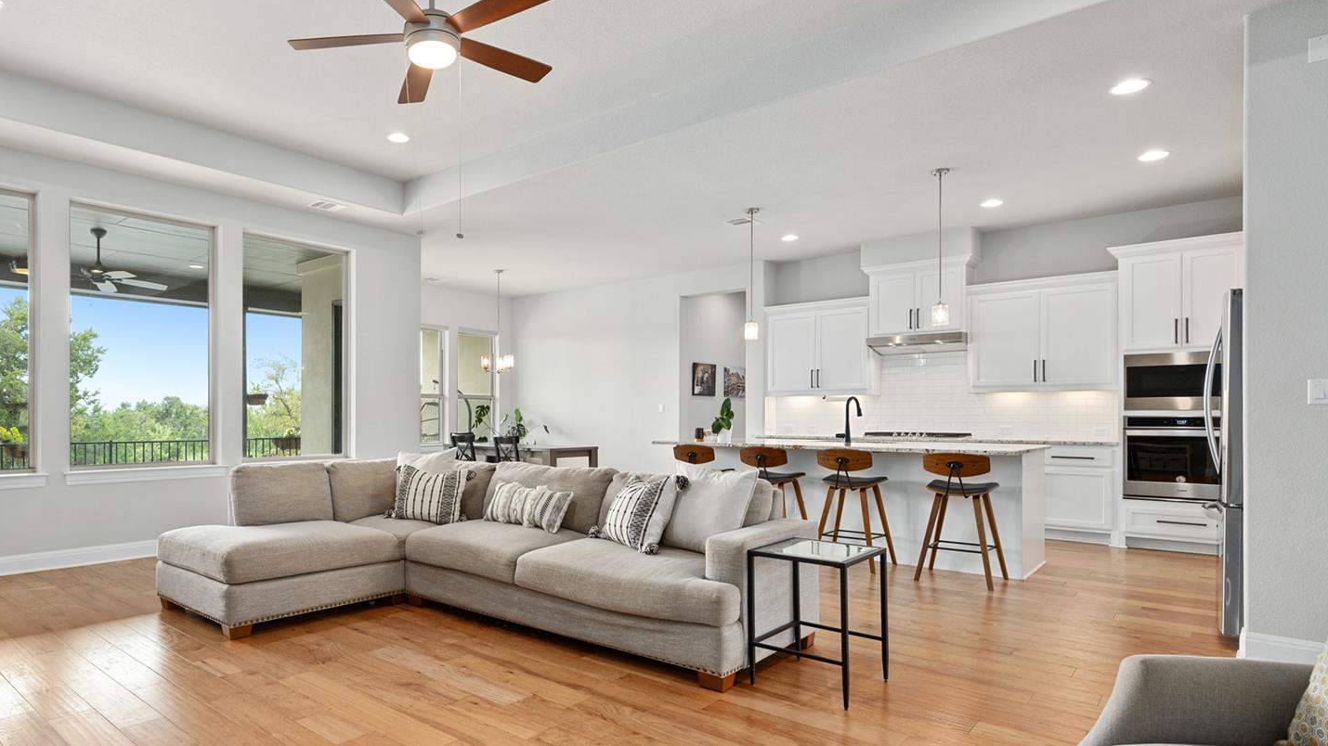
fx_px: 739
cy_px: 399
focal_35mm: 21
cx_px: 502
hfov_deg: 82.3
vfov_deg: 53.5
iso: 800
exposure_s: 1/13
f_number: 8
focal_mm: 14
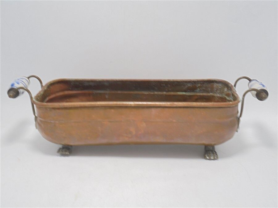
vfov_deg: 37.7
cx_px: 139
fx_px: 305
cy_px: 104
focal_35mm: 38
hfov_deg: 49.0
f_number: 4.2
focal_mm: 6.9
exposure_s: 1/30
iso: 100
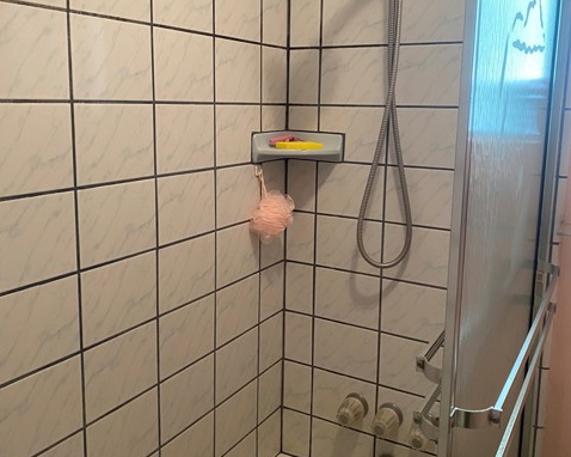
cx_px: 286
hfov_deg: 52.9
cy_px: 202
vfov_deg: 43.3
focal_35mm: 34
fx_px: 574
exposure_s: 1/60
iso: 200
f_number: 1.8
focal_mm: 4.25
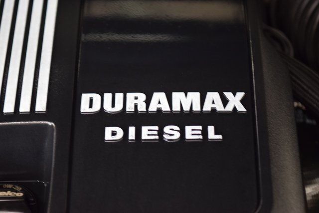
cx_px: 160
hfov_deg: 19.5
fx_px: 931
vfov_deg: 13.0
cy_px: 106
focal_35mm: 105
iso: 1600
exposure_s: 1/25
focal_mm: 70
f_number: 2.8
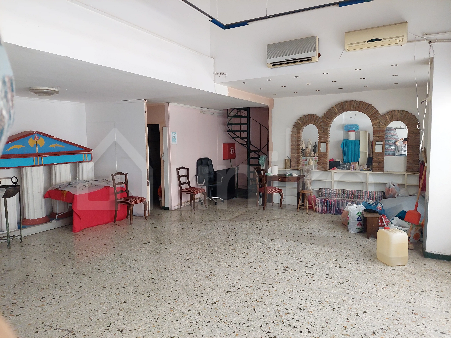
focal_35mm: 25
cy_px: 169
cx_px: 226
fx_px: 326
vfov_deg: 54.9
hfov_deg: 69.4
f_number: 1.8
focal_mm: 5.23
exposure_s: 1/100
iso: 250
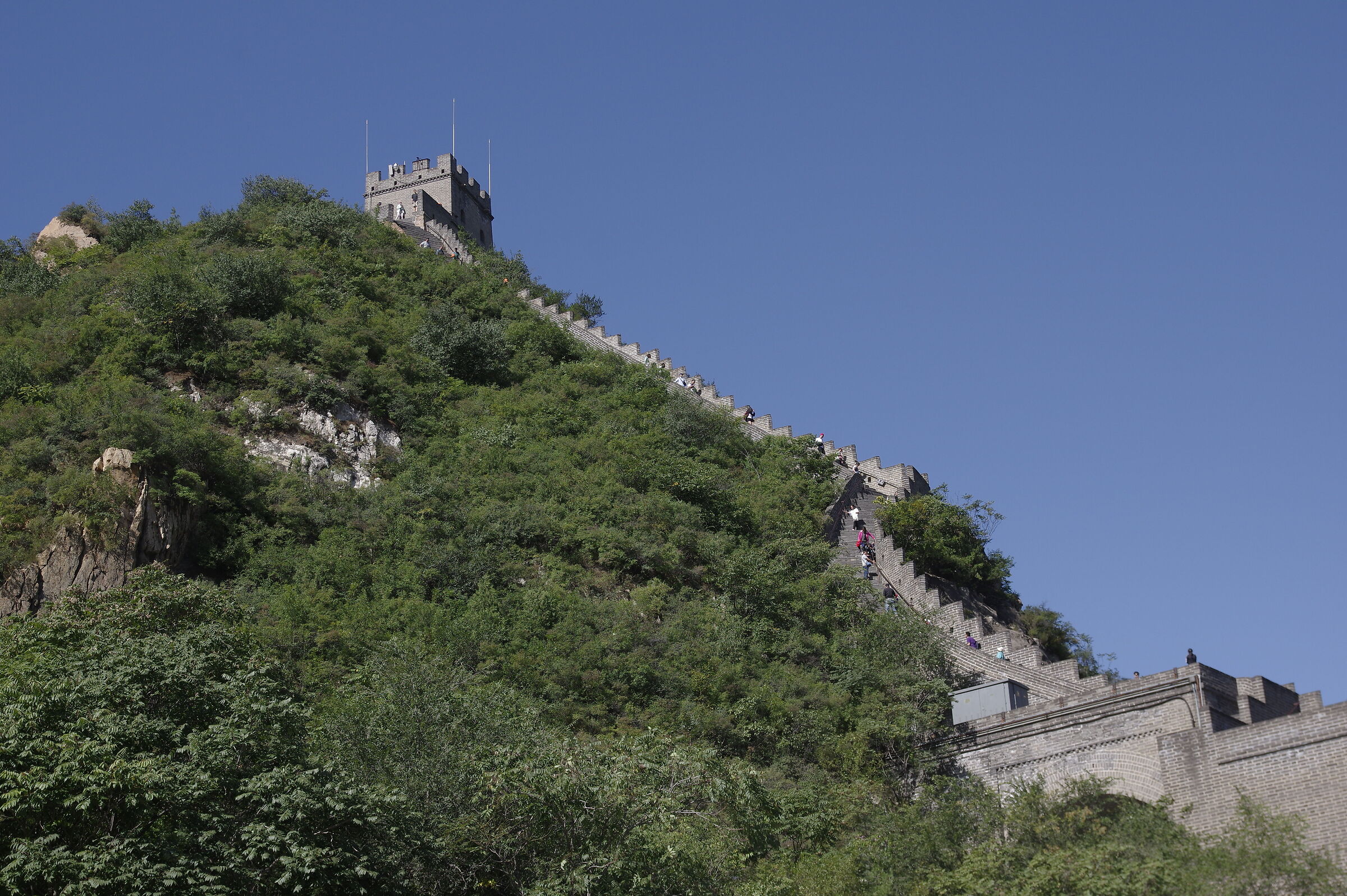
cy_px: 448
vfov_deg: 22.6
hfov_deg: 33.4
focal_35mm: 60
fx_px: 2243
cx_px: 674
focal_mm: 40
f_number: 6.3
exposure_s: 1/640
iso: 160
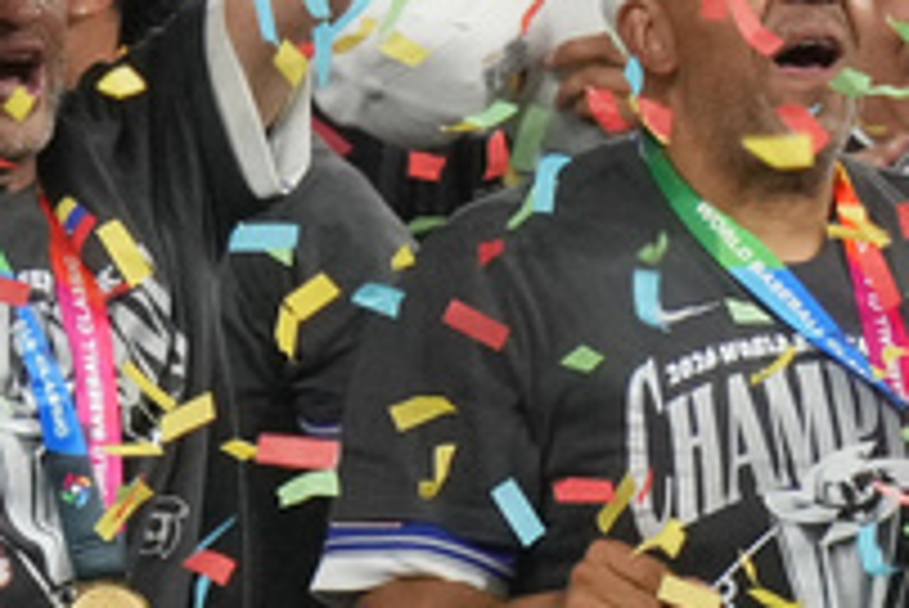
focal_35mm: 3038
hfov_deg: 0.7
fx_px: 76762
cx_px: -1174
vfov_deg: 0.5
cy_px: 754
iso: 3200
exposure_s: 1/1600
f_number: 4.5
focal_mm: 400
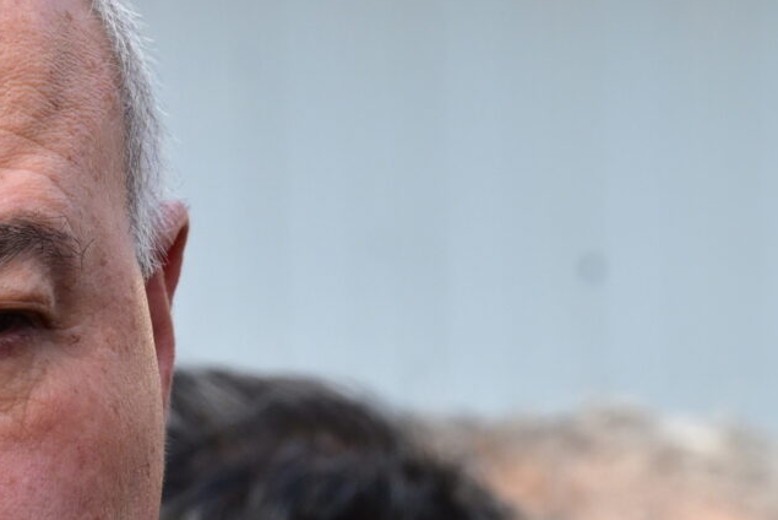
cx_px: -56
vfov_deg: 1.7
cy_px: 557
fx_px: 17426
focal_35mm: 806
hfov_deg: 2.6
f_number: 7.1
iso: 800
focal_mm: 200
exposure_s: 1/400
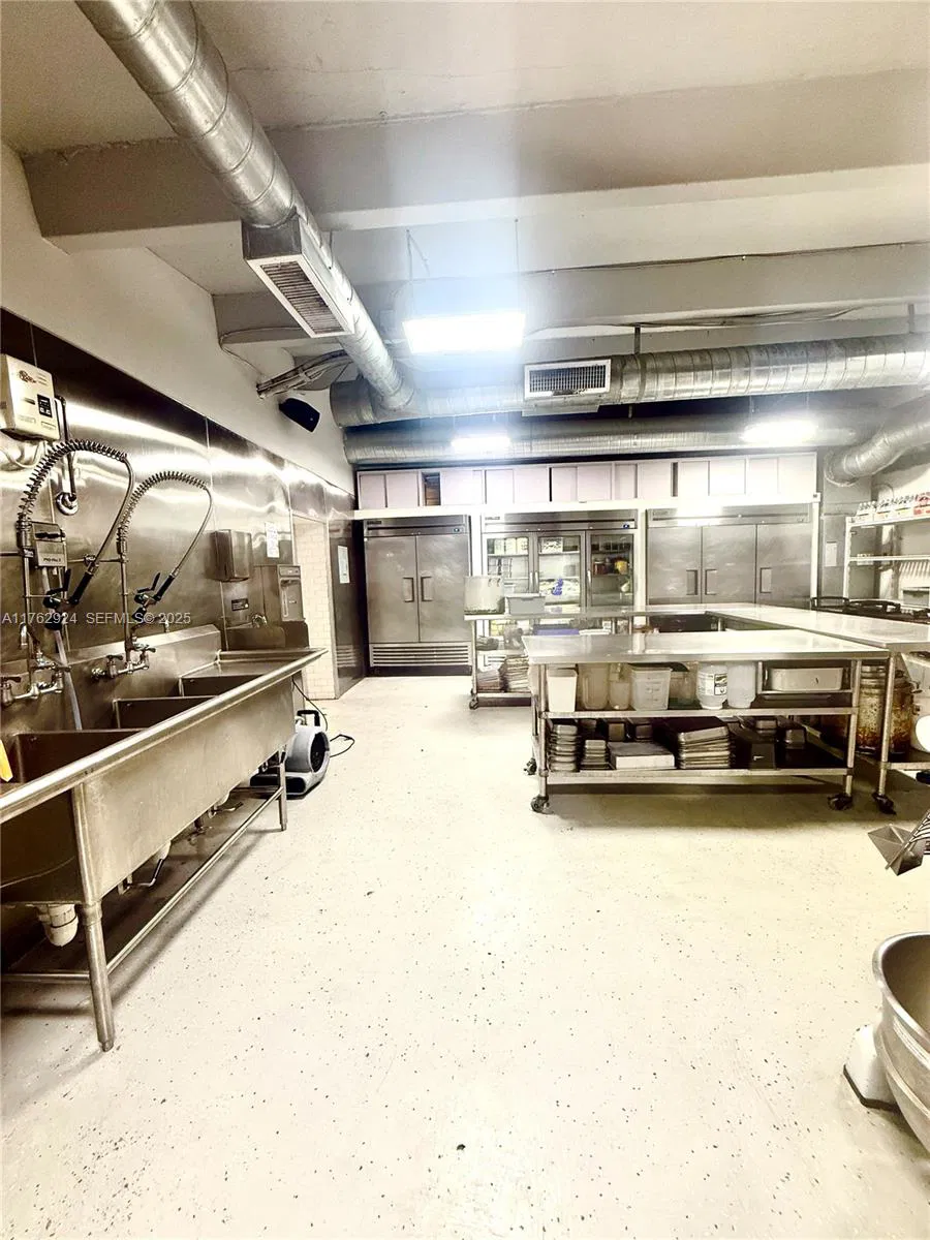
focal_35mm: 14
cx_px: 465
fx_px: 502
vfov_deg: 102.1
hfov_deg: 85.7
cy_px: 620
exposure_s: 1/120
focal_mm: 2.22
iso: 160
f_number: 2.2
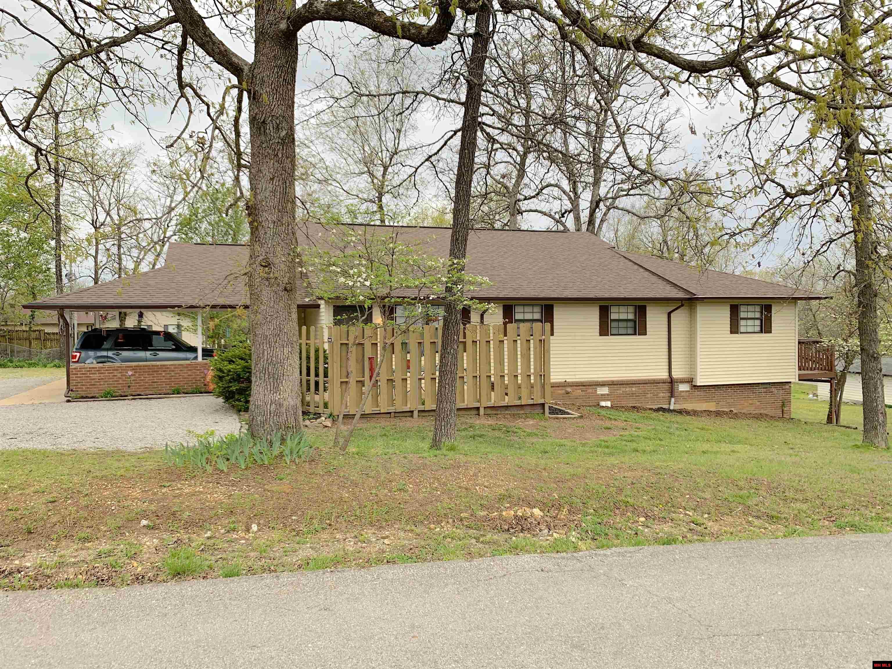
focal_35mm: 26
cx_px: 446
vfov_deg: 53.1
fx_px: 670
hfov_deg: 67.3
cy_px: 334
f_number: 1.8
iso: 25
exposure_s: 1/182
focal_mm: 4.25
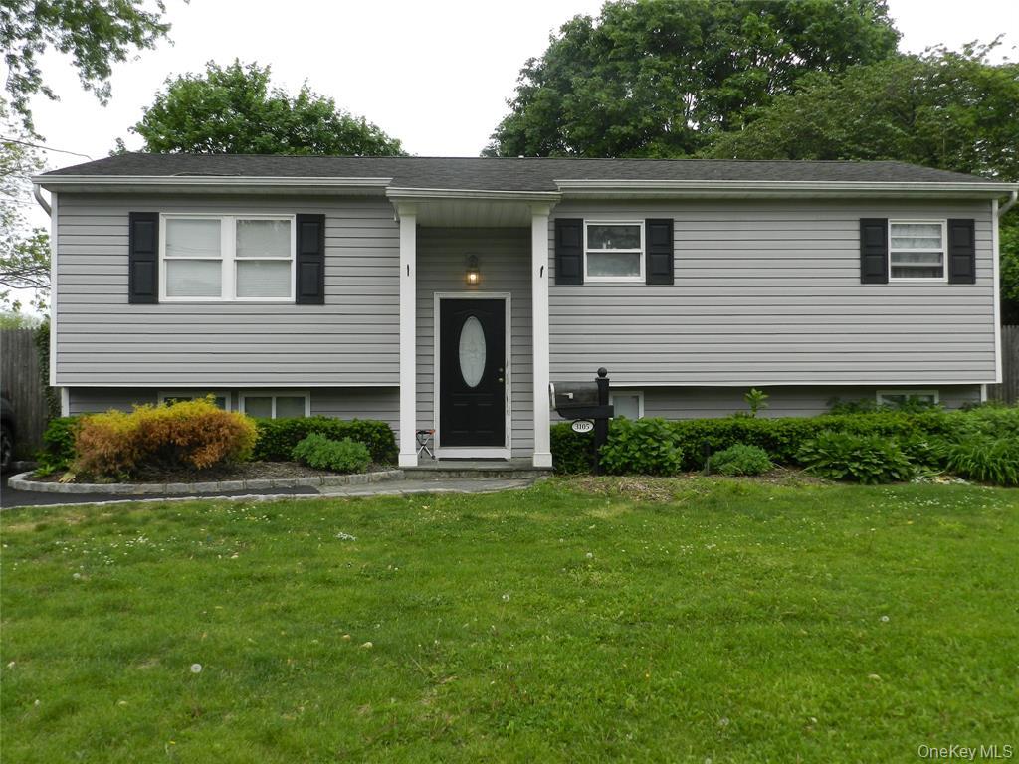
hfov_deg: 56.8
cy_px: 382
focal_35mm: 32
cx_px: 510
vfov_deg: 44.2
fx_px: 942
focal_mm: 5.6
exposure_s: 1/320
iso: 160
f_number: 3.7
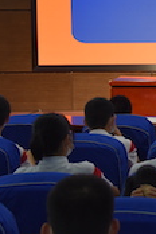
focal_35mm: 129
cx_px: 303
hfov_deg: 9.9
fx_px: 838
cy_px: 7
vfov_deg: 15.6
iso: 560
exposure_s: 1/60
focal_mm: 32
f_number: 4
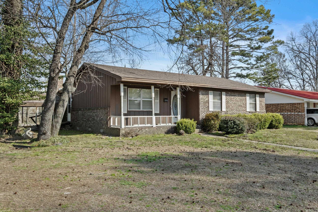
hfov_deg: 63.7
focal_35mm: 29
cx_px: 159
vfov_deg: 45.0
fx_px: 256
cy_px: 106
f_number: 8
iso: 400
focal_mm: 19.1
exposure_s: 1/125
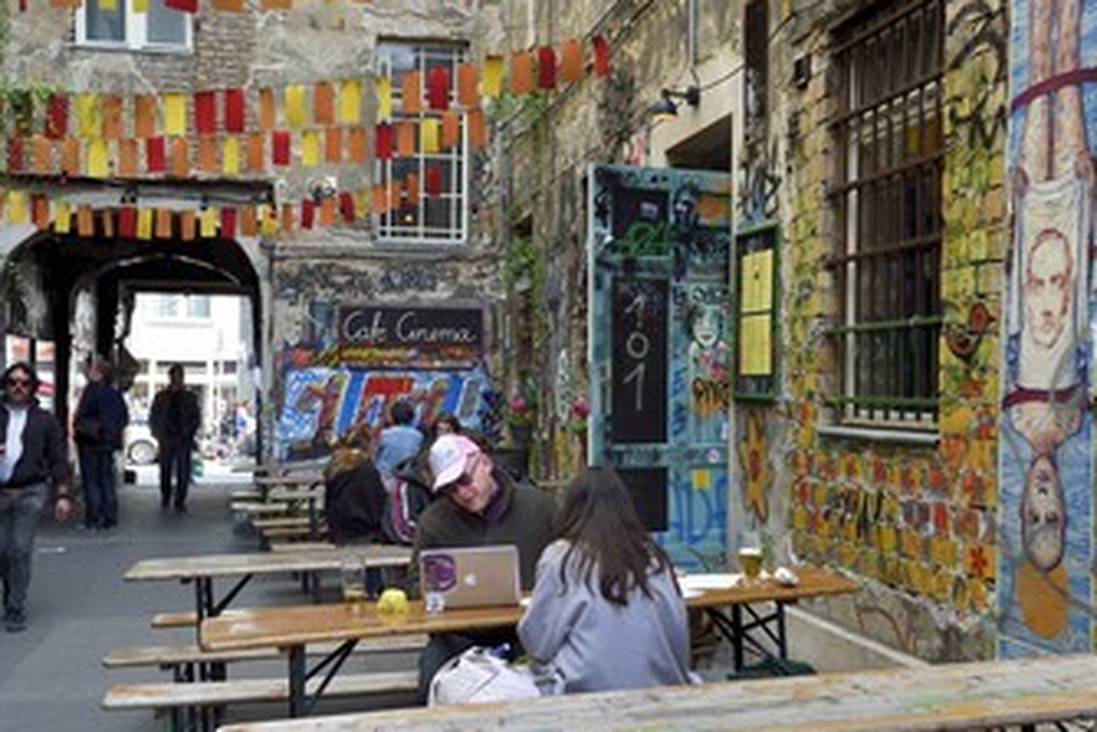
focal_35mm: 44
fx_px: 1341
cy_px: 374
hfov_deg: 44.5
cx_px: 539
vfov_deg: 30.5
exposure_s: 1/160
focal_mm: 35
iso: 800
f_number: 11
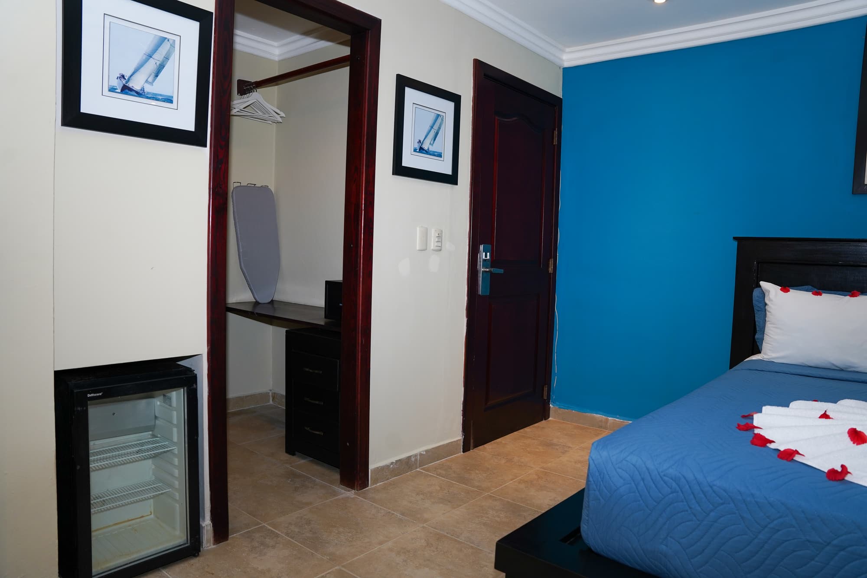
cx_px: 434
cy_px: 289
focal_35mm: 24
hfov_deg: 73.7
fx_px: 578
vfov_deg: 53.1
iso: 500
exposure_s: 1/80
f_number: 4.5
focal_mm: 24
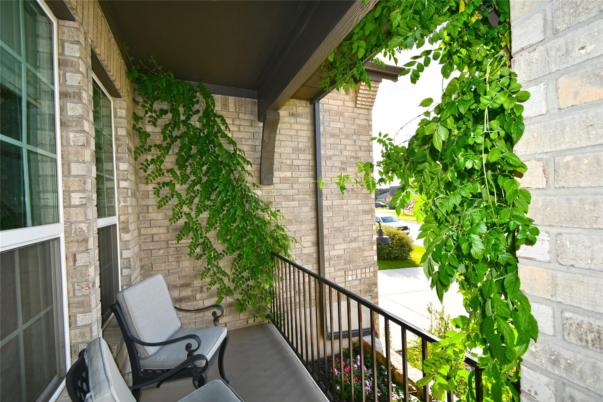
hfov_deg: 100.4
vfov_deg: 77.3
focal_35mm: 15
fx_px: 251
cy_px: 201
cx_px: 302
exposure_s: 1/250
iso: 100
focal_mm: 10
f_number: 5
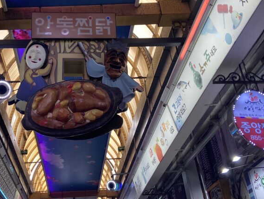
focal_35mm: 47
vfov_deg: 30.7
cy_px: 69
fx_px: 359
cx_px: 85
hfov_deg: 39.9
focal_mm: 4.25
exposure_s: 1/120
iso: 80
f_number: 1.8
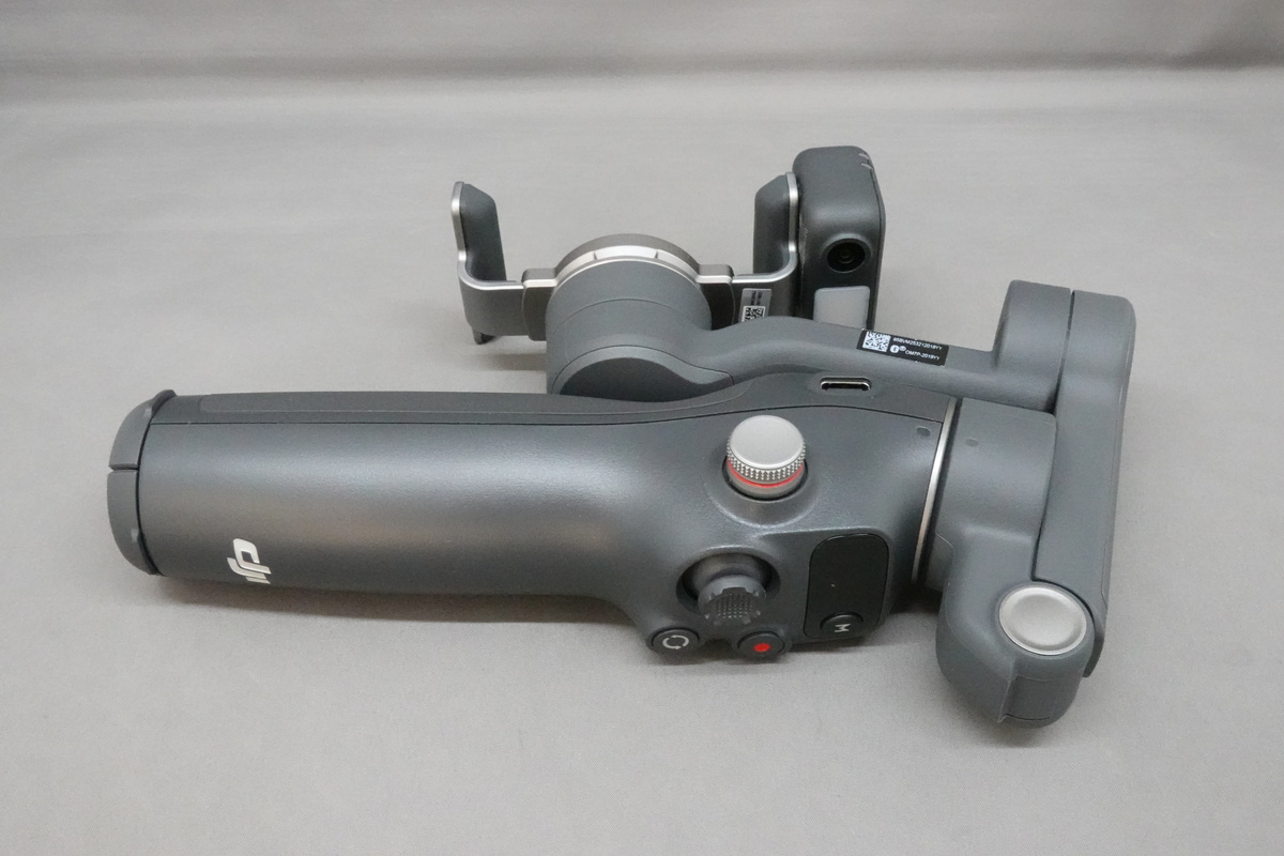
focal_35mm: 38
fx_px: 1355
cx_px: 642
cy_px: 428
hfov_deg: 50.7
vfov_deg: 35.1
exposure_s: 1/40
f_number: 11
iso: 5000
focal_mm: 14.12
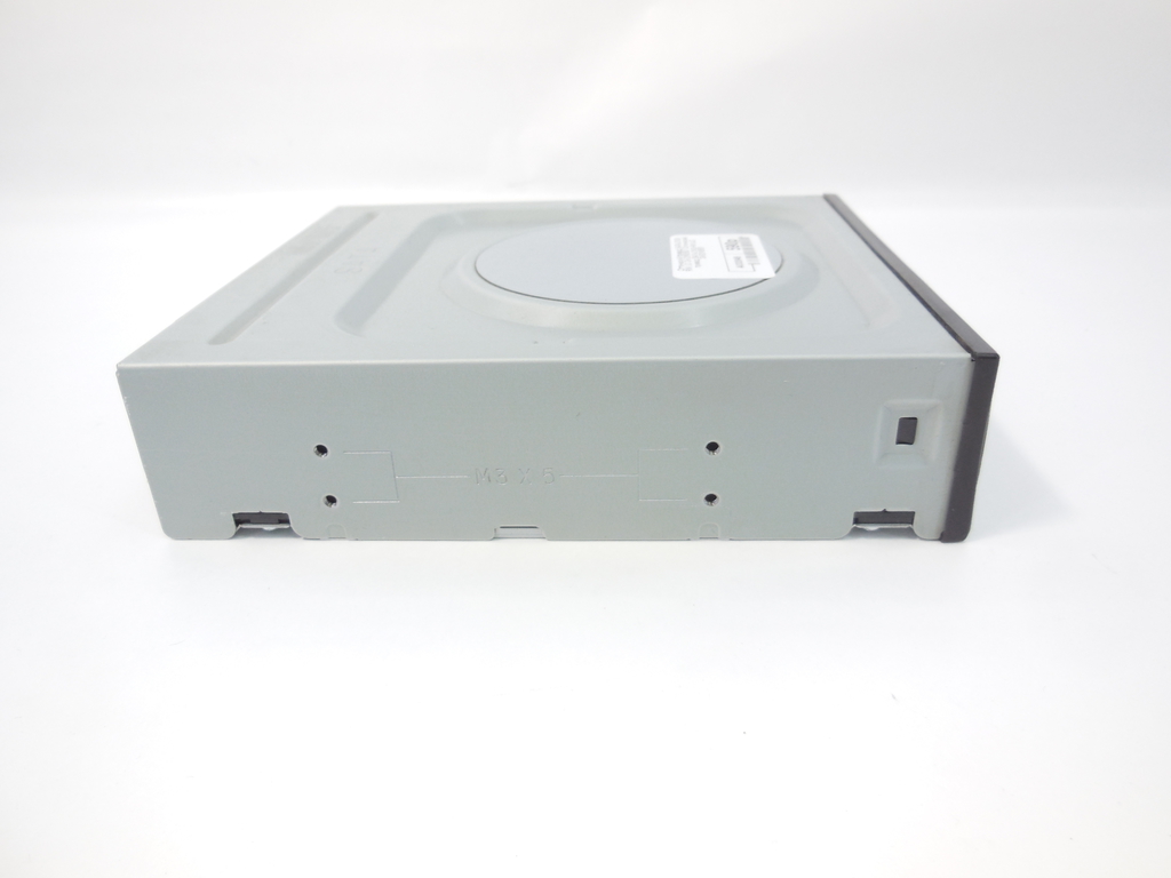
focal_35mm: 25
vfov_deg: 54.9
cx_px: 586
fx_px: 846
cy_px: 439
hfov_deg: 69.4
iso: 125
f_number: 3.1
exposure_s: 1/50
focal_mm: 4.5
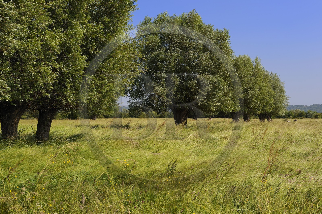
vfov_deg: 25.9
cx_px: 161
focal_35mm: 52
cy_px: 107
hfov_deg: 38.2
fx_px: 465
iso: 200
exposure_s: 1/200
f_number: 10
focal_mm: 52
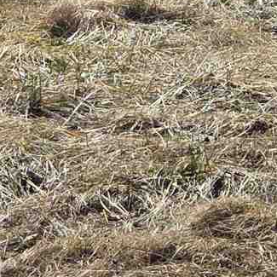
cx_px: 940
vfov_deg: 8.7
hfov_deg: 7.5
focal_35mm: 192
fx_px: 1738
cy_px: -241
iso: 80
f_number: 1.7
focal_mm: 6.3
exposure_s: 1/6150
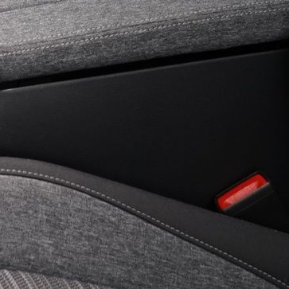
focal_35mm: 164
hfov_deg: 10.6
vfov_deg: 10.4
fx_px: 1549
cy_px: -119
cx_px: 52
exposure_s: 1/10
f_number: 5
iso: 1000
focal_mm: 28
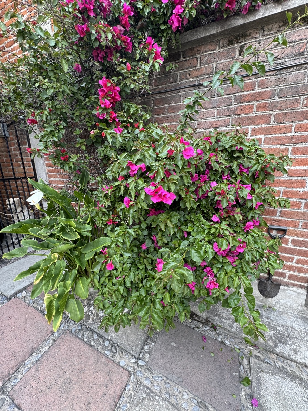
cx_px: 154
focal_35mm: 14
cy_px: 206
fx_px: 166
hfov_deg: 85.7
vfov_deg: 102.1
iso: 40
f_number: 2.2
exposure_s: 1/99
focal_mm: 2.22
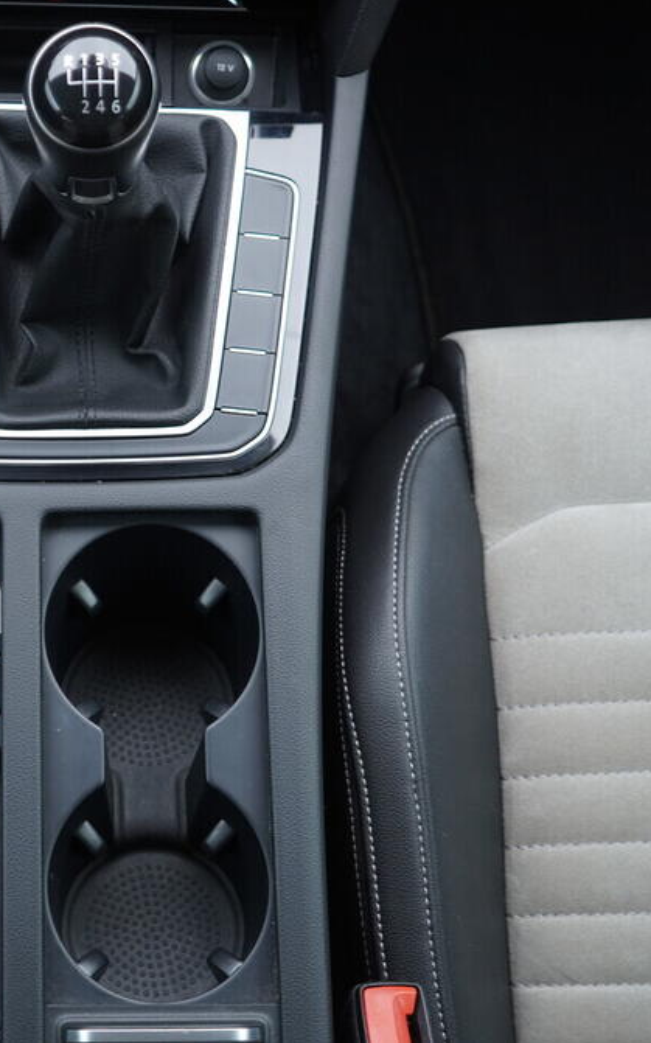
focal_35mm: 56
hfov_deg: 22.5
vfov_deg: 36.3
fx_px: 1591
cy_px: 514
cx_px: 57
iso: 200
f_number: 2.8
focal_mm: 24
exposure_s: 1/40
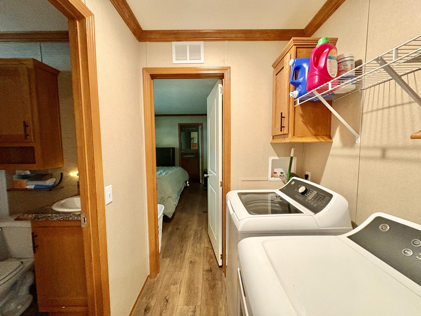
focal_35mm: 14
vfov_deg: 85.7
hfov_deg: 102.1
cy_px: 158
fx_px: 170
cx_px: 210
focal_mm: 2.22
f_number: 2.2
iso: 640
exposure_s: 1/60
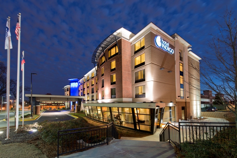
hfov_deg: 104.2
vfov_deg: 81.2
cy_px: 79
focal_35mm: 14
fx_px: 92
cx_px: 118
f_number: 5.6
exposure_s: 2
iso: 200
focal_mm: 14
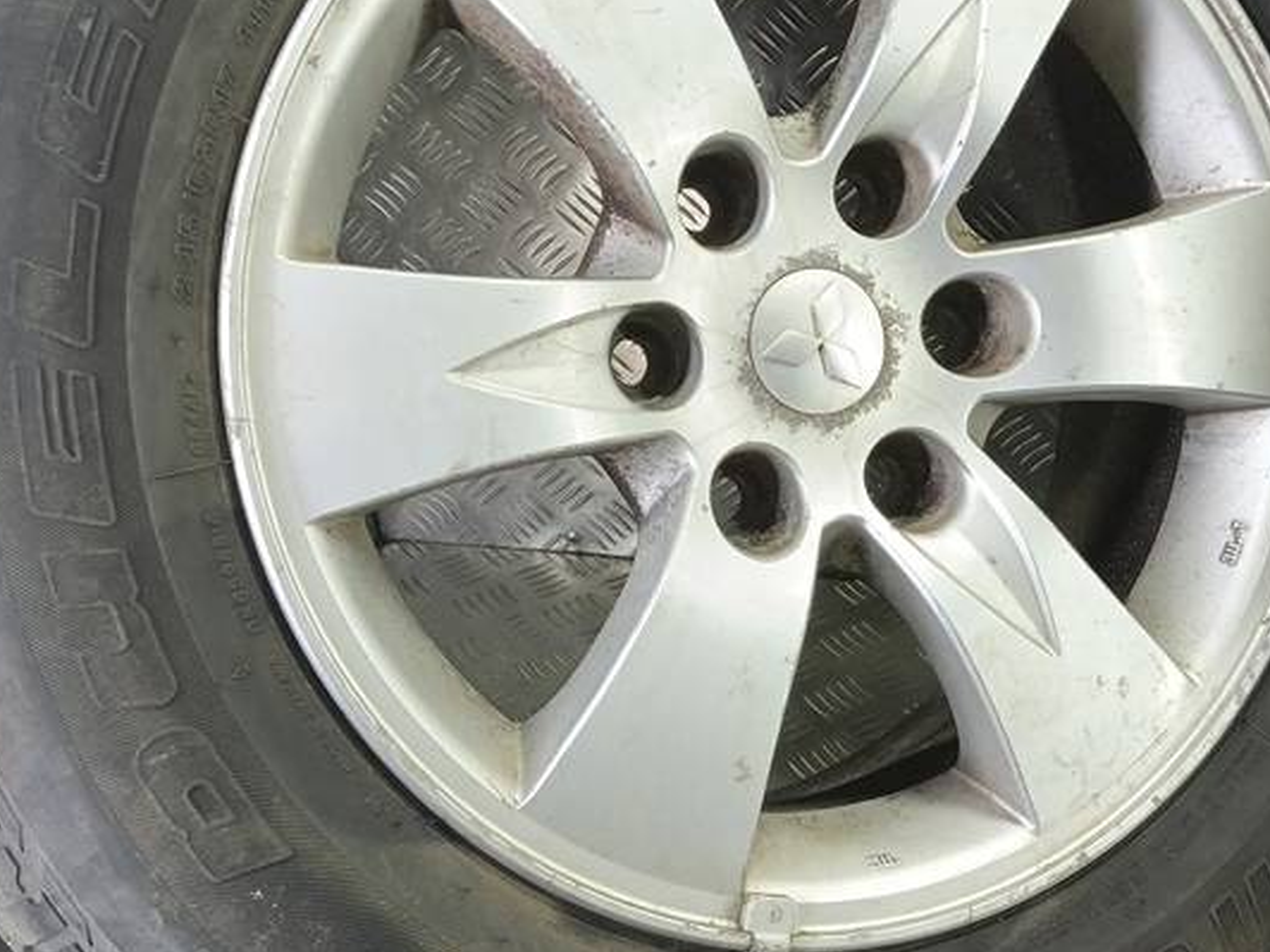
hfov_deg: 36.7
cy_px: 370
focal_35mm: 52
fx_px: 1908
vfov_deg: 28.0
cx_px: 728
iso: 183
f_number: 1.6
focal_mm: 4.11
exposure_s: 1/33.3
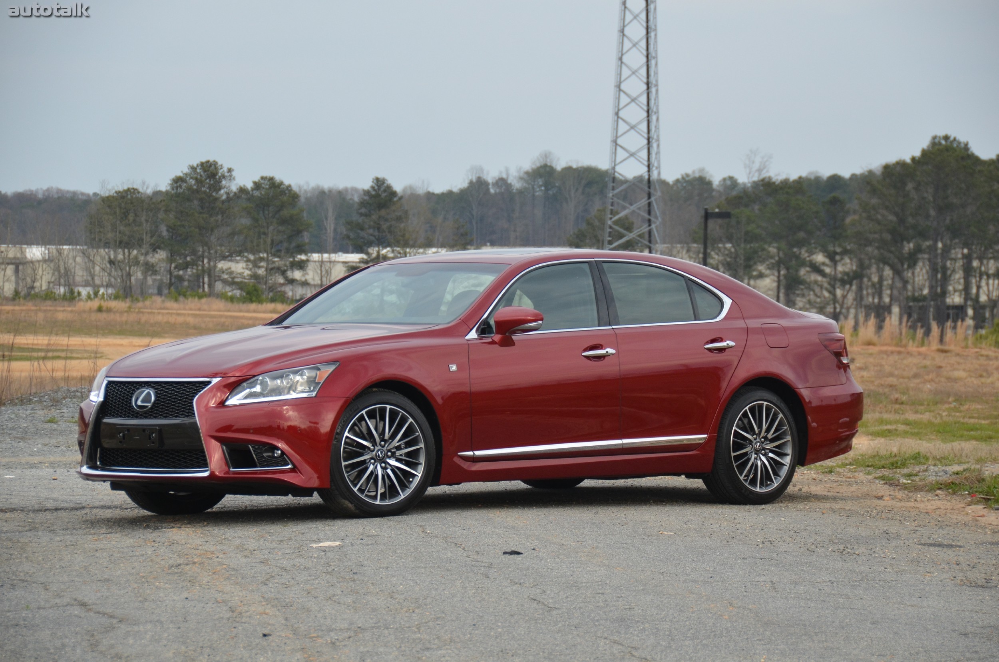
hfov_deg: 14.4
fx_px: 3946
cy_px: 331
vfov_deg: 9.6
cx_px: 500
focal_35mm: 142
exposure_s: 1/1000
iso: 500
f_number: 5.3
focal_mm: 95
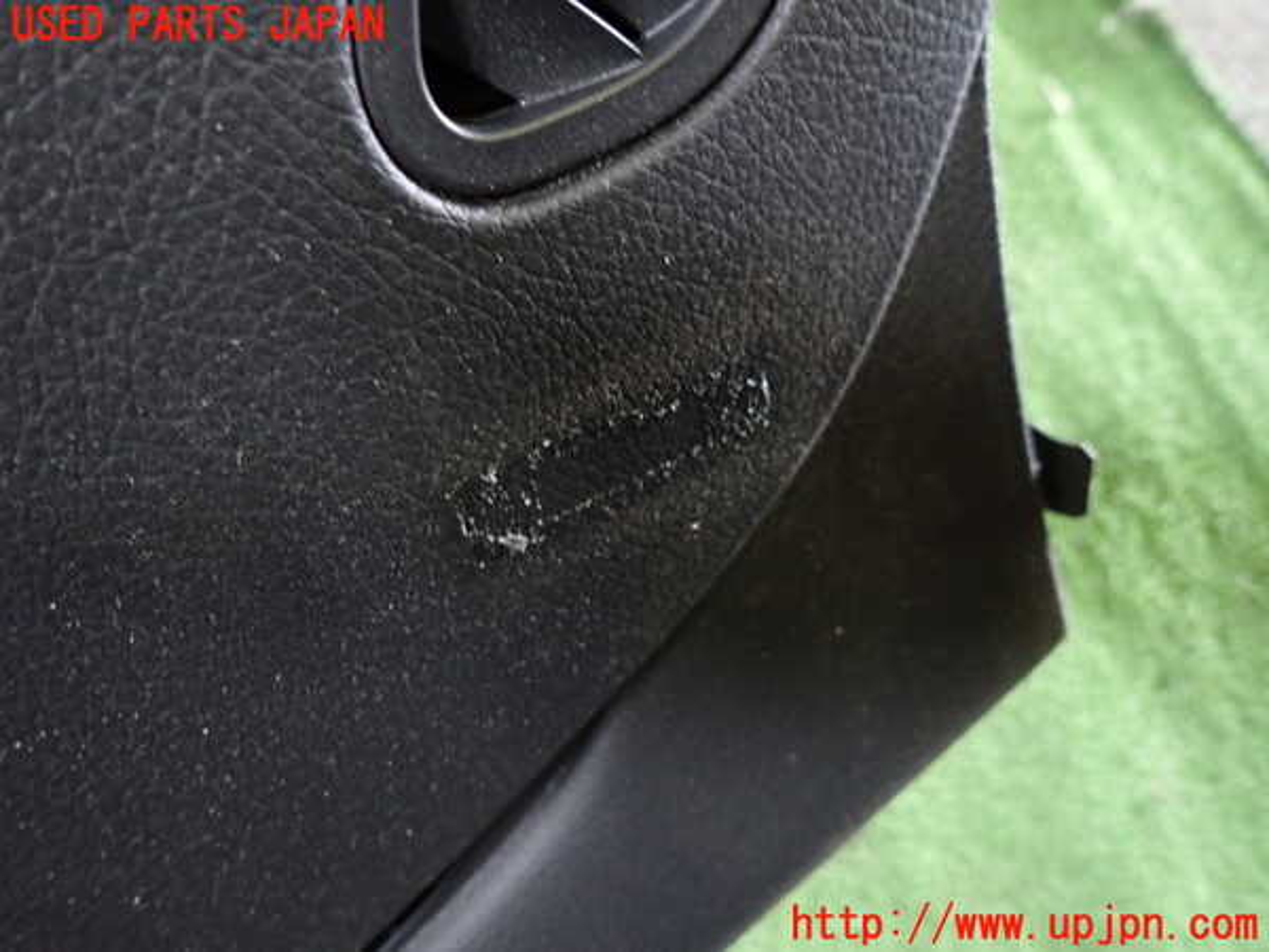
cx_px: 634
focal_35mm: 25
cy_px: 476
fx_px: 916
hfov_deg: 69.4
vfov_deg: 54.9
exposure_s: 1/30
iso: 640
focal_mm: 4.5
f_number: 2
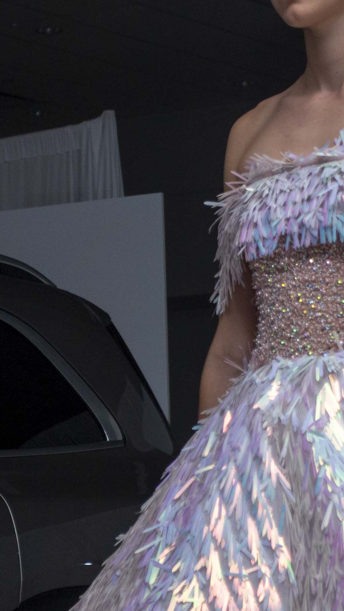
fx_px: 2741
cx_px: 320
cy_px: 245
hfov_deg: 7.2
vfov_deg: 12.7
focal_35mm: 169
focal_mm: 48
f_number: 5.3
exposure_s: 1/40
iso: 200
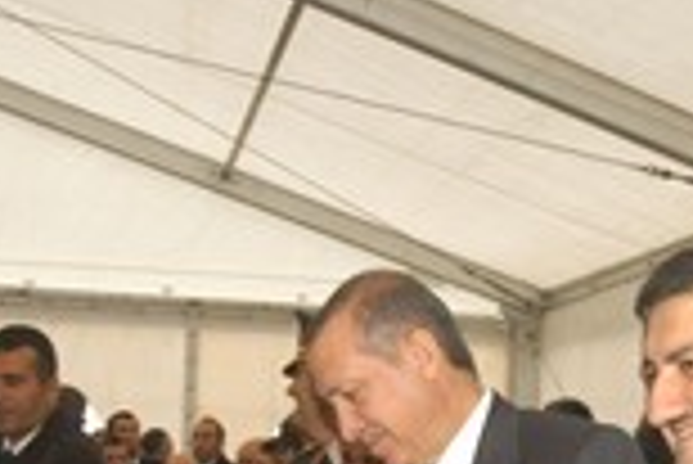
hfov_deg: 25.5
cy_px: 554
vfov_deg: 16.6
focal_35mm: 79
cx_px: 472
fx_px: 1522
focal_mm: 18
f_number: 4.5
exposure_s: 1/60
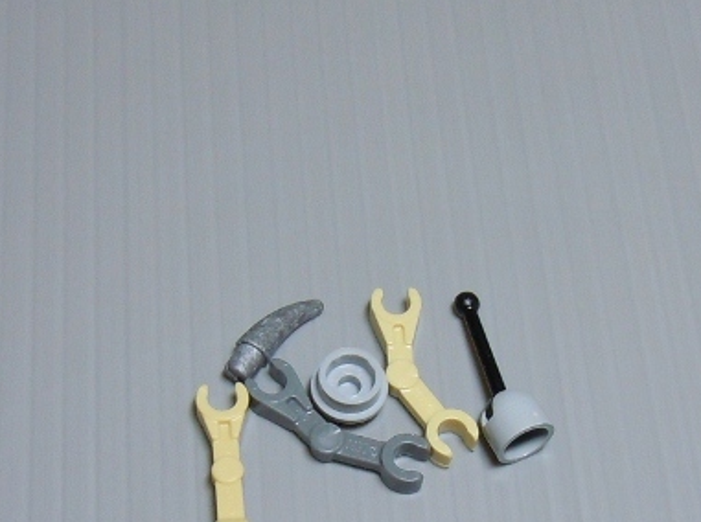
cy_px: 404
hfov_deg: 35.6
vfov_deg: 26.5
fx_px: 1091
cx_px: 358
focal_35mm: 54
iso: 200
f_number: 3.5
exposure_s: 1/30
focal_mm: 5.4
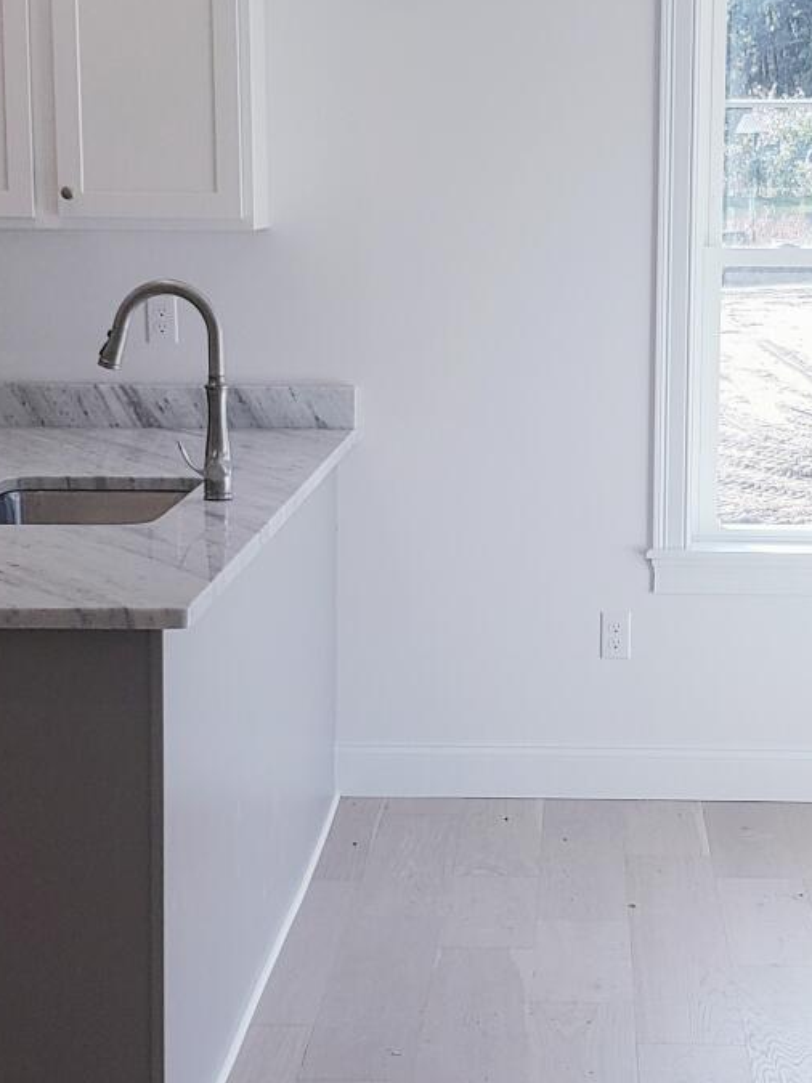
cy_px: 416
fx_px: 2409
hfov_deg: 19.0
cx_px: 594
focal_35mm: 77
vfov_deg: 25.3
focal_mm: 4.3
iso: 50
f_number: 2.4
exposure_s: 1/145
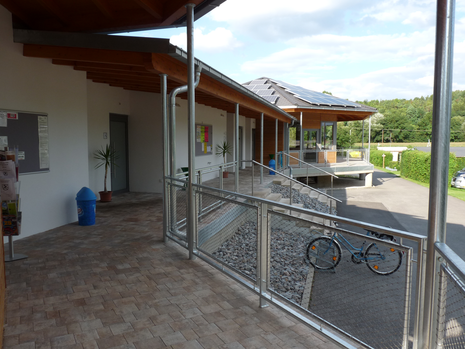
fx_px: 363
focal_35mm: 27
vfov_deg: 51.4
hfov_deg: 65.3
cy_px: 174
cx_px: 232
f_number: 4.5
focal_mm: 4.8
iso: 100
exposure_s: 1/200
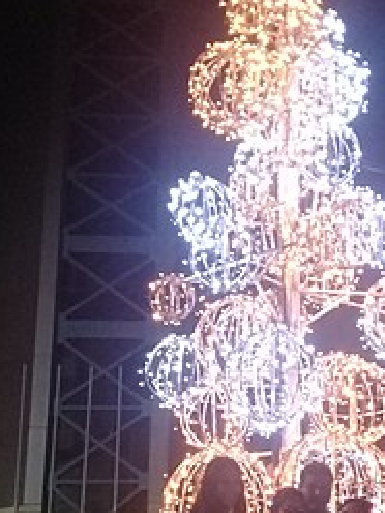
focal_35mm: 60
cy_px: 395
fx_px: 890
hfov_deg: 23.9
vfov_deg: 31.5
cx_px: 331
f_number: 2.2
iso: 320
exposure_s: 1/15
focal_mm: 3.3
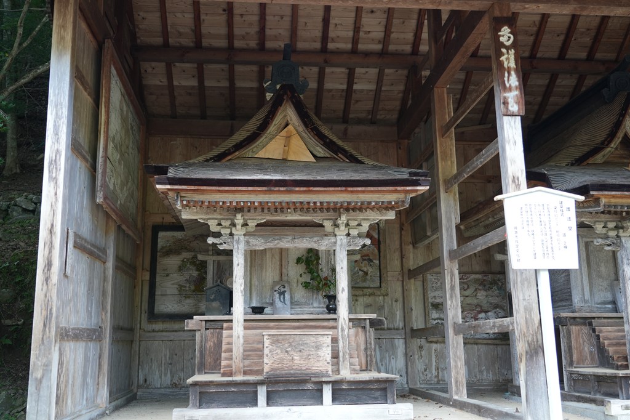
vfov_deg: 37.8
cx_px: 315
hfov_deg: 54.4
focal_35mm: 35
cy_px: 210
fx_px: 612
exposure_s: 1/60
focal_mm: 35
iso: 250
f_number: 4
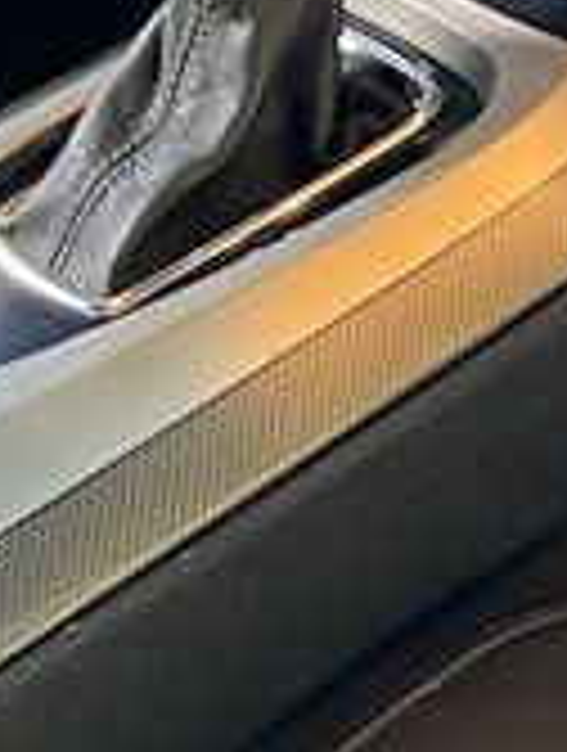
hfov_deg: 8.7
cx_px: 1269
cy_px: -216
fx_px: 3459
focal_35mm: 159
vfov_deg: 12.1
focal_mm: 5.7
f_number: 1.5
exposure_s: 1/66
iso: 125
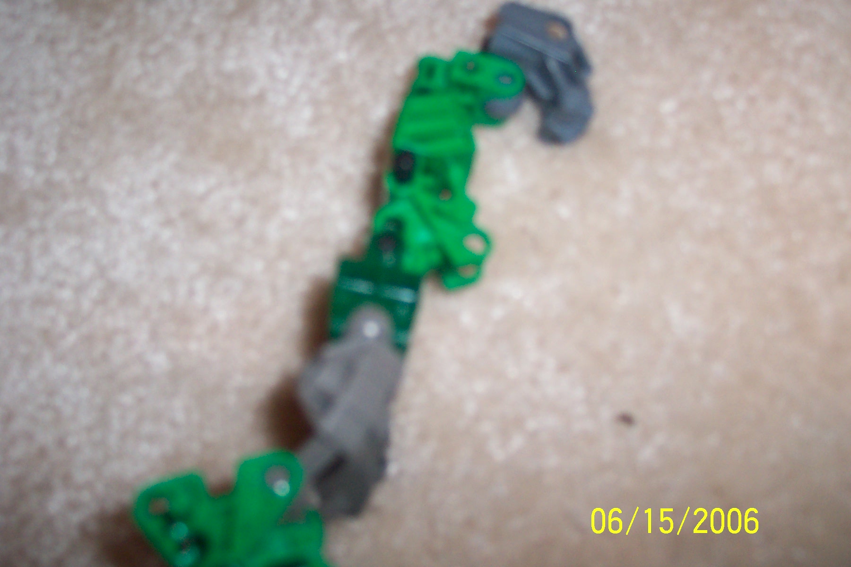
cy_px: 284
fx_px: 898
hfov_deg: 50.7
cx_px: 426
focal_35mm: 38
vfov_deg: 35.1
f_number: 2.8
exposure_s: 1/30
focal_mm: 8
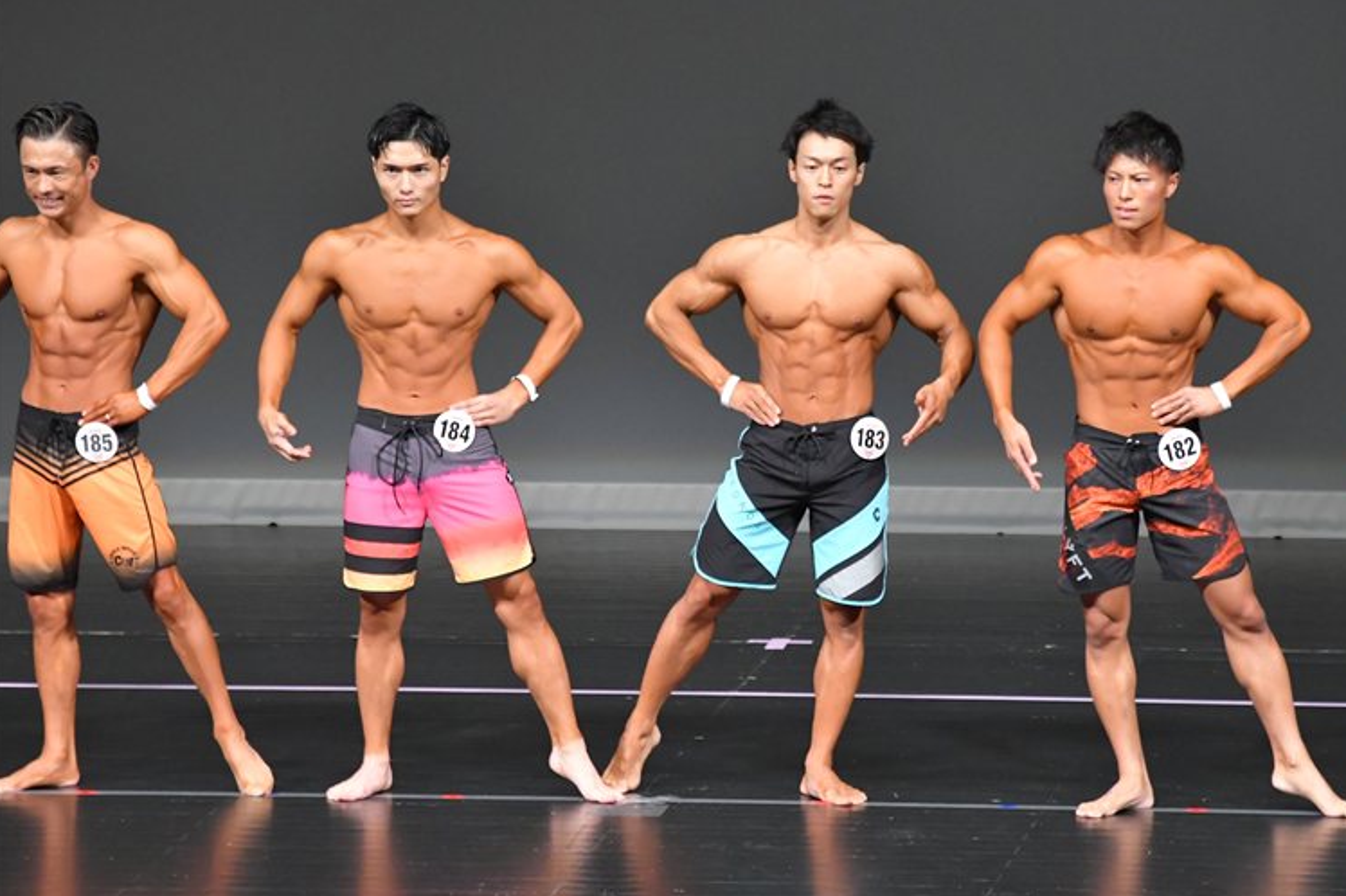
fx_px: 11622
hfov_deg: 6.6
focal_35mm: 311
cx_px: 686
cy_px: 446
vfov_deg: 4.4
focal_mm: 200
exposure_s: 1/400
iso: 5000
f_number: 5.6
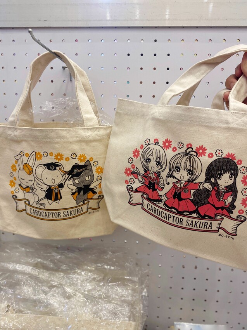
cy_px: 165
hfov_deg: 53.0
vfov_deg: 67.3
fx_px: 247
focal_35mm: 26
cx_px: 124
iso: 80
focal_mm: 4.25
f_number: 1.8
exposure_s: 1/120
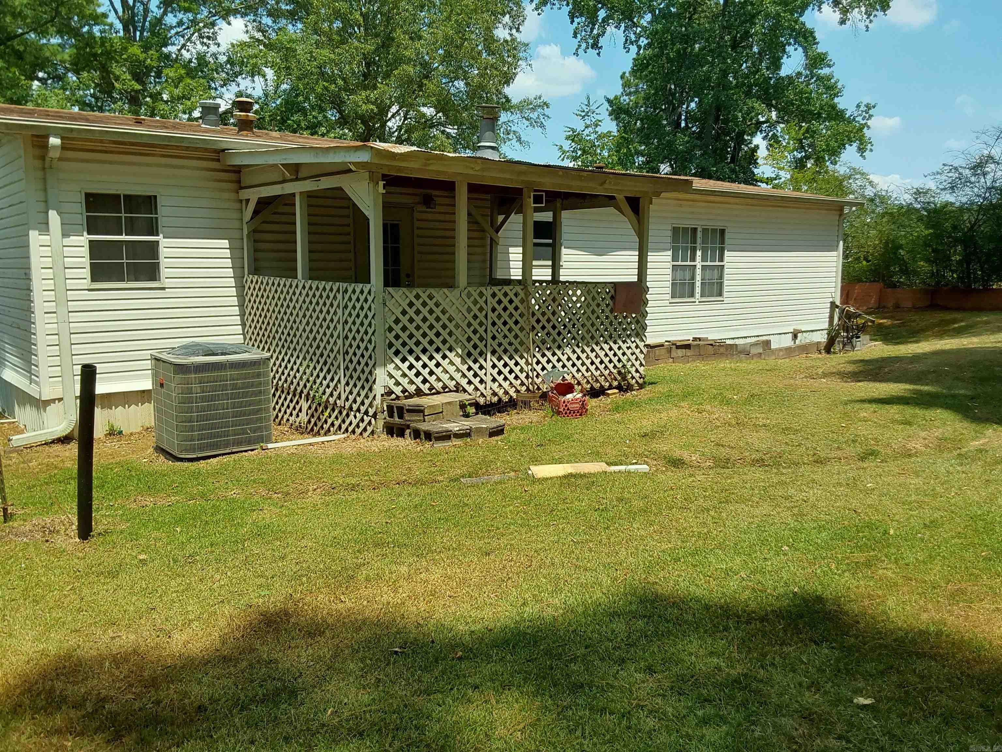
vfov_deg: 49.7
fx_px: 810
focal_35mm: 28
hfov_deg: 63.4
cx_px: 501
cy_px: 376
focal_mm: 2.91
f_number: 1.9
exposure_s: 1/1746
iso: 50
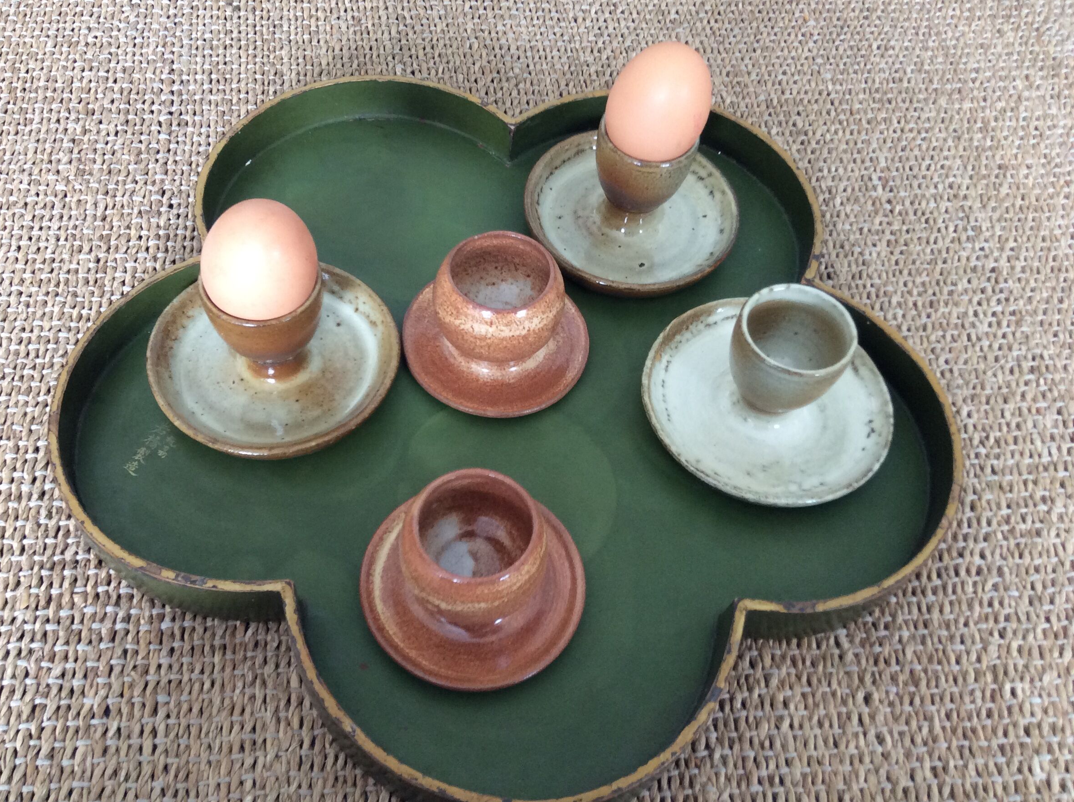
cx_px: 487
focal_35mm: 35
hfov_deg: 52.6
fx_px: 1084
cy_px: 407
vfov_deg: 40.6
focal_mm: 3.3
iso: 100
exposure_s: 1/25
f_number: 2.4
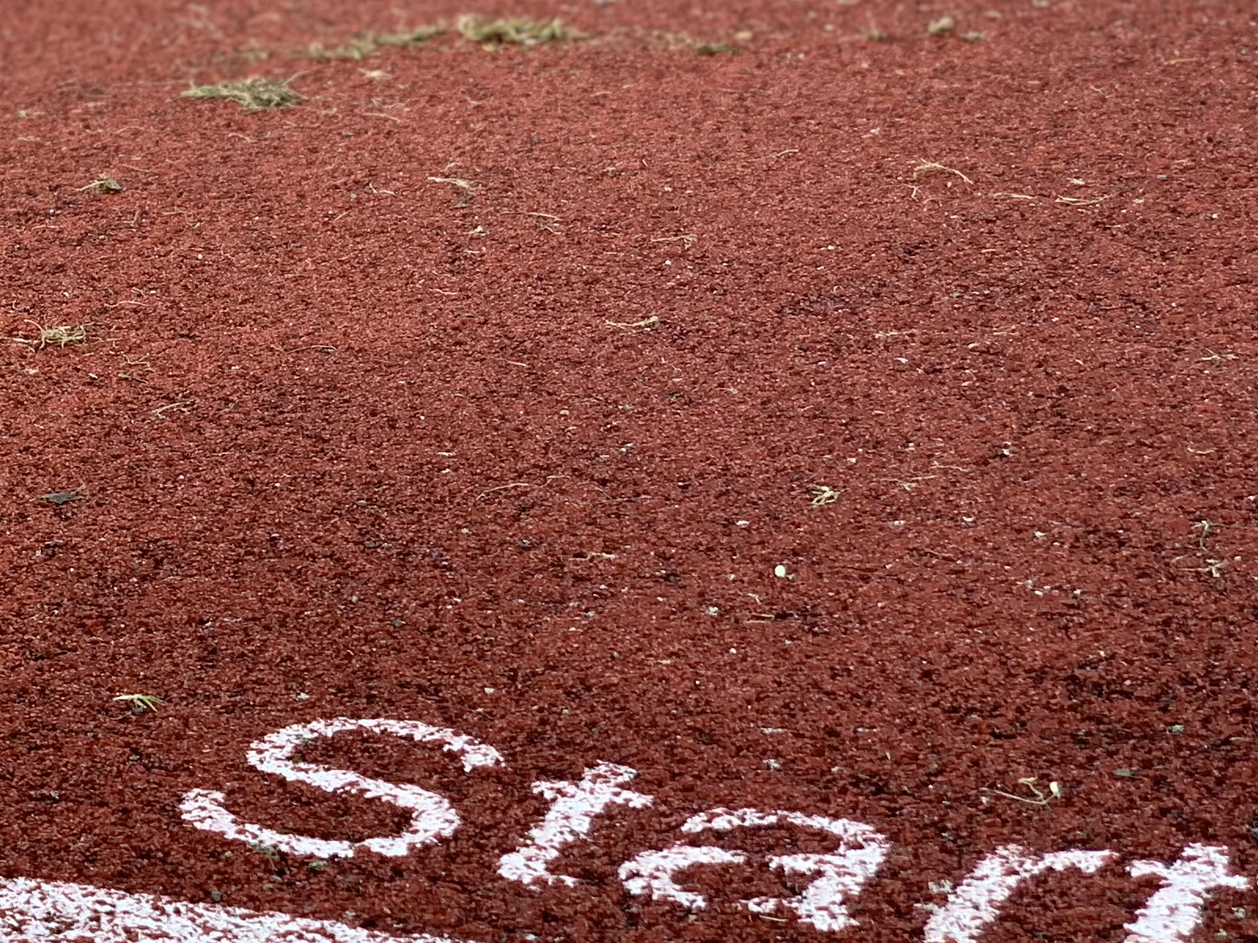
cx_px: -300
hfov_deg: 14.5
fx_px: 4761
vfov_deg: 11.2
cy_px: 72
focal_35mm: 131
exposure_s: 1/122
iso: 16
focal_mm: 6
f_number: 2.4
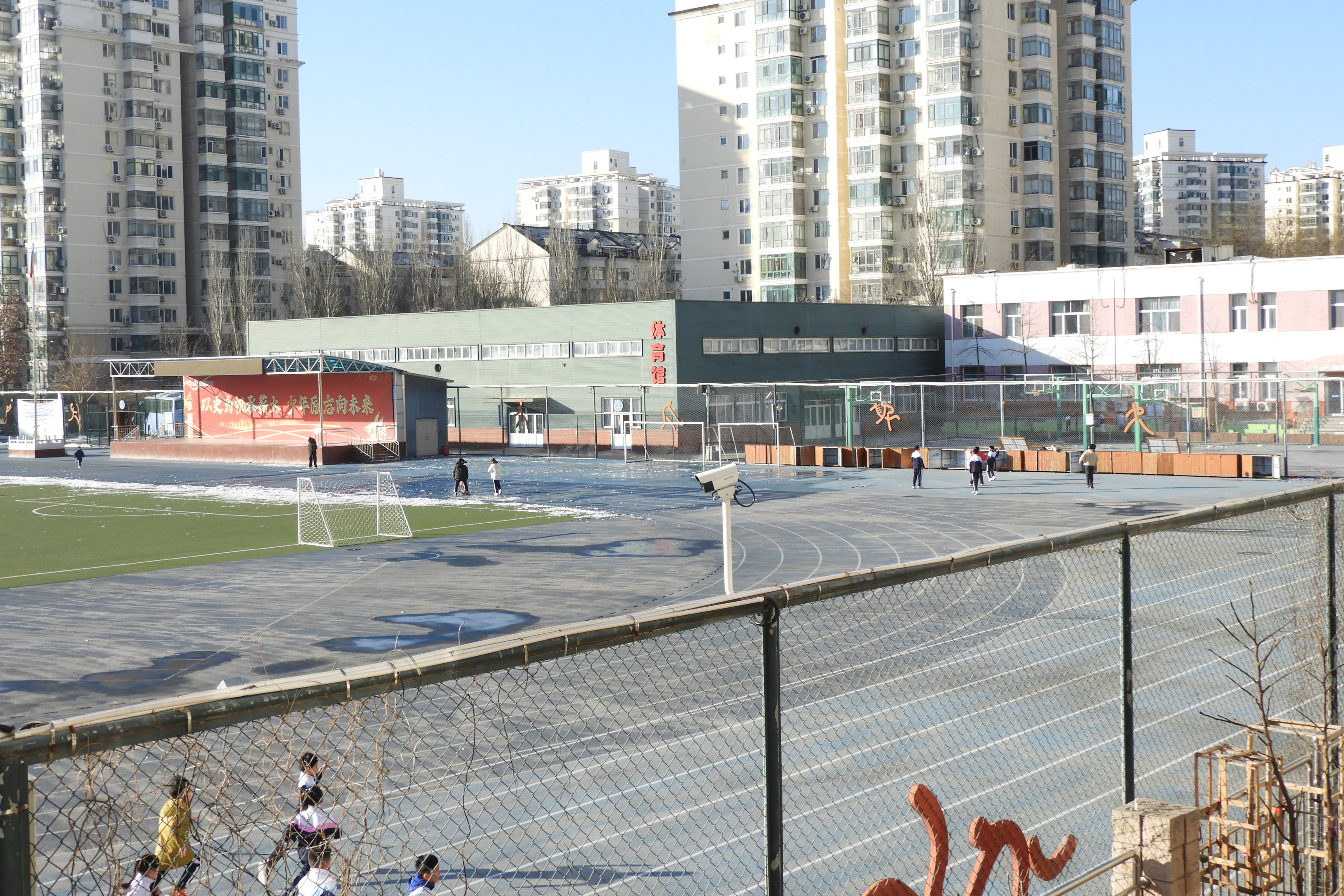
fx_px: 1755
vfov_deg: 28.6
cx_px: 670
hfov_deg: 41.9
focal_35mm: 47
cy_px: 397
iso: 100
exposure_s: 1/500
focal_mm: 8.1
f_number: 4
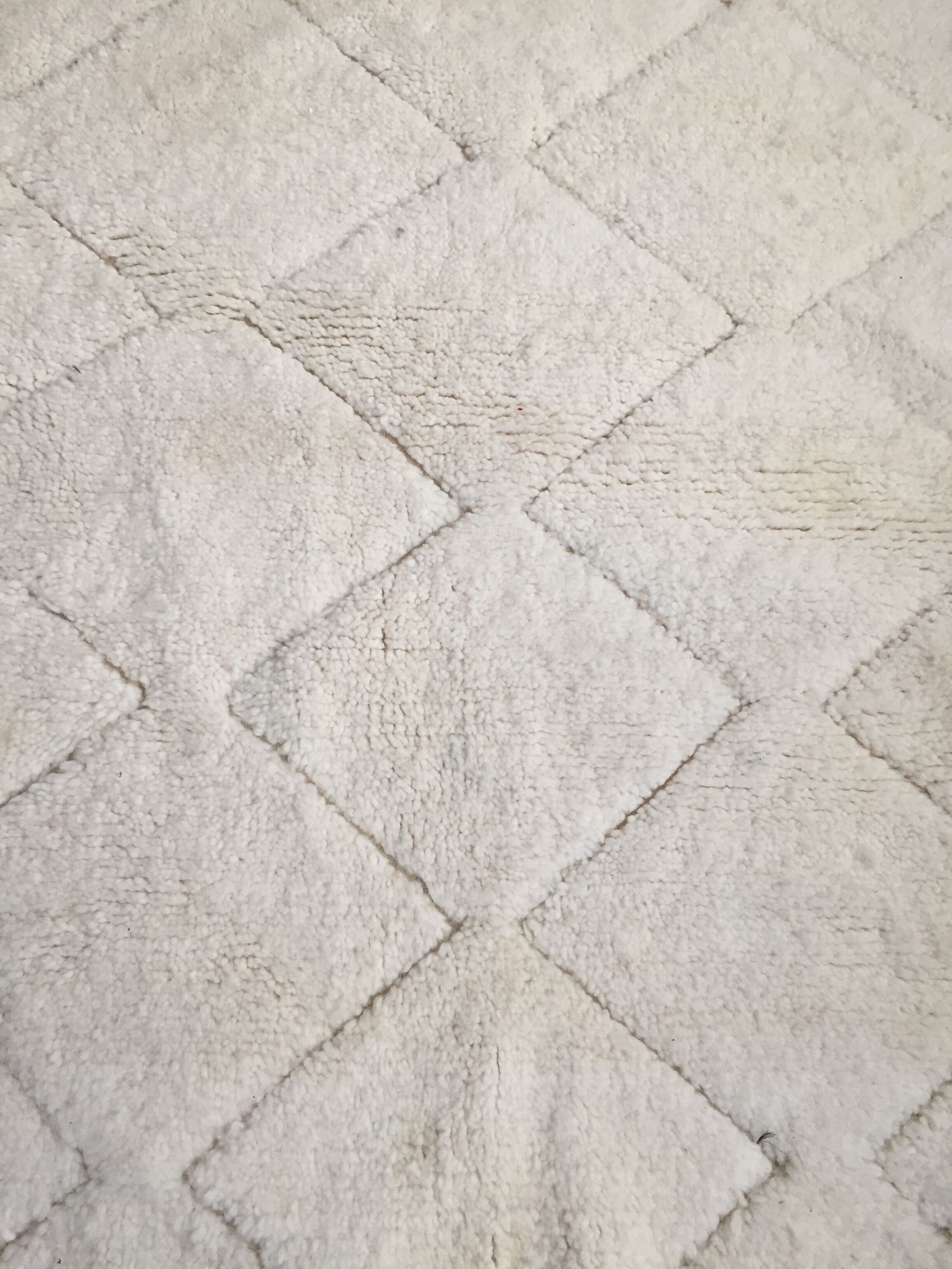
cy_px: 634
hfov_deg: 48.2
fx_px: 1063
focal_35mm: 29
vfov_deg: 61.7
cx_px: 476
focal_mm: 4.15
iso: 64
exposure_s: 1/33
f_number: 2.2
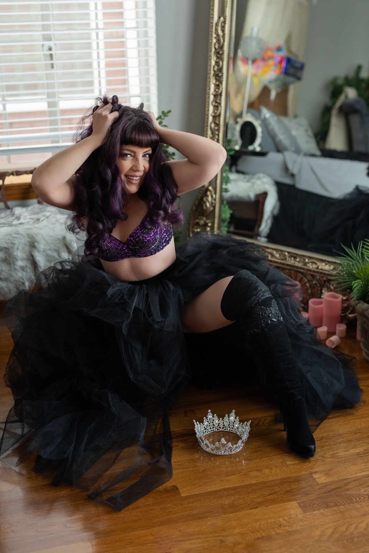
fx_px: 768
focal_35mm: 50
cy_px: 276
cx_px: 184
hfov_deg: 27.0
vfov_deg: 39.6
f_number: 2.5
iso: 1000
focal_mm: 50
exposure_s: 1/400
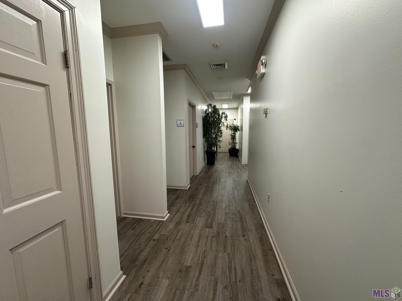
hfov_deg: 102.1
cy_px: 150
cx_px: 201
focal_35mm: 14
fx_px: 163
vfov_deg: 85.7
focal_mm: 2.22
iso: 250
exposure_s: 1/120
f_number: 2.2
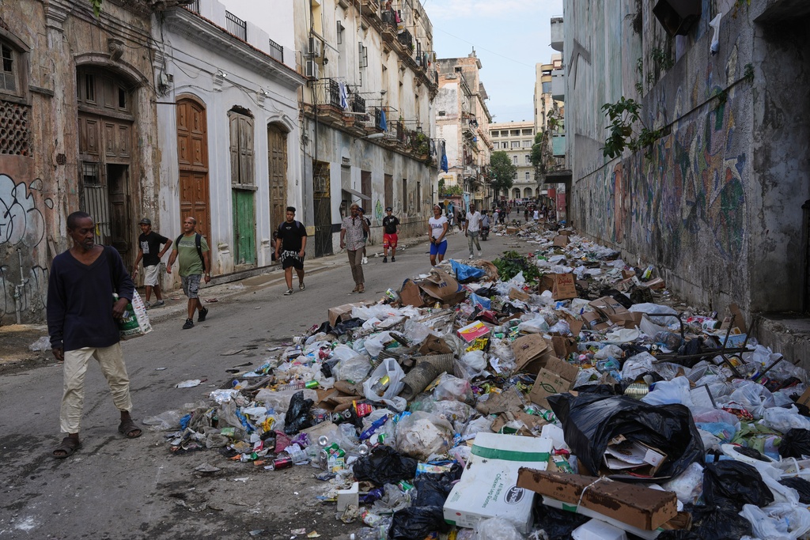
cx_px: 405
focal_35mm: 35
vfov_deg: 37.9
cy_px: 270
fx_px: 788
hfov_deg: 54.4
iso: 100
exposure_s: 1/200
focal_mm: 35
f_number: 5.6
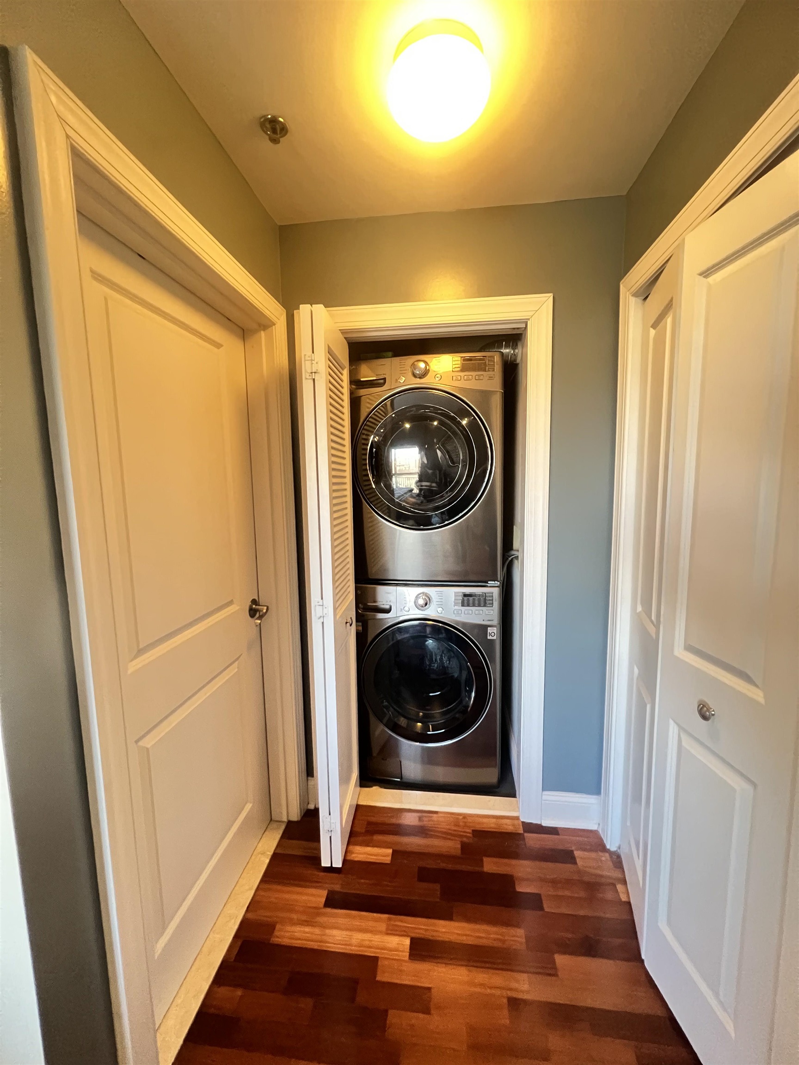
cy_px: 532
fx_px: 400
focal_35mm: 13
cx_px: 400
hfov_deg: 89.9
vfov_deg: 106.2
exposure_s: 1/40
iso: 1000
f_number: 1.8
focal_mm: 1.57
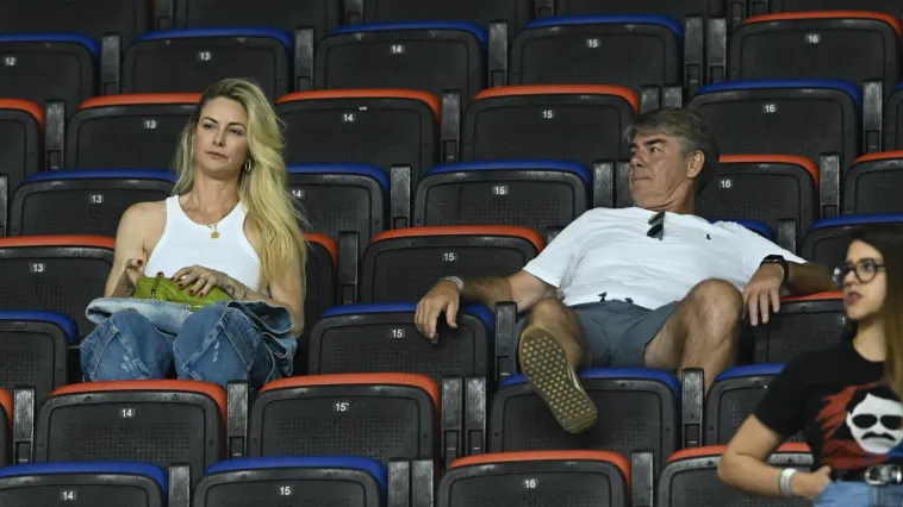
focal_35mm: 420
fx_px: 10054
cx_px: 452
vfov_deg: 2.9
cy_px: 273
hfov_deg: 5.1
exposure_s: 1/250
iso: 5000
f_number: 4
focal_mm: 400
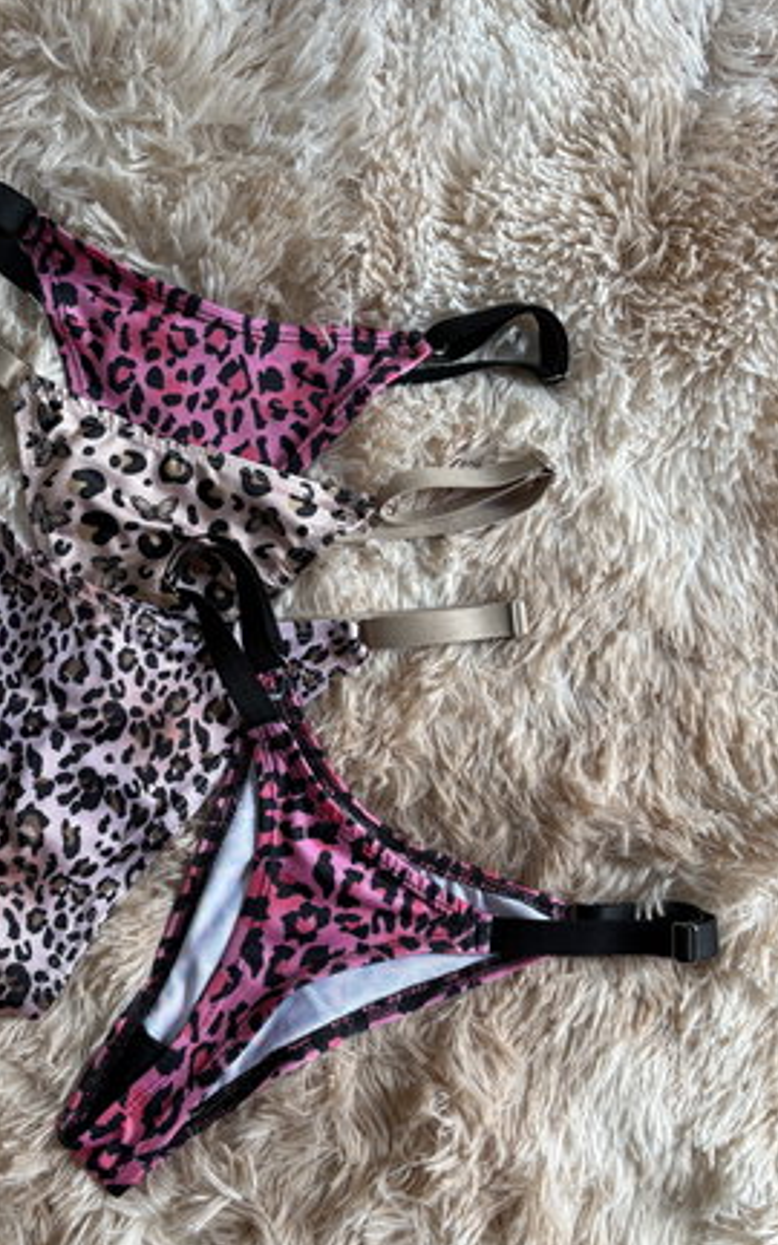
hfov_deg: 36.7
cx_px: 225
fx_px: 1153
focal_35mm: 34
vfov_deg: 56.7
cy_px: 661
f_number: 1.6
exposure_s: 1/122
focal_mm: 5.96
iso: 64
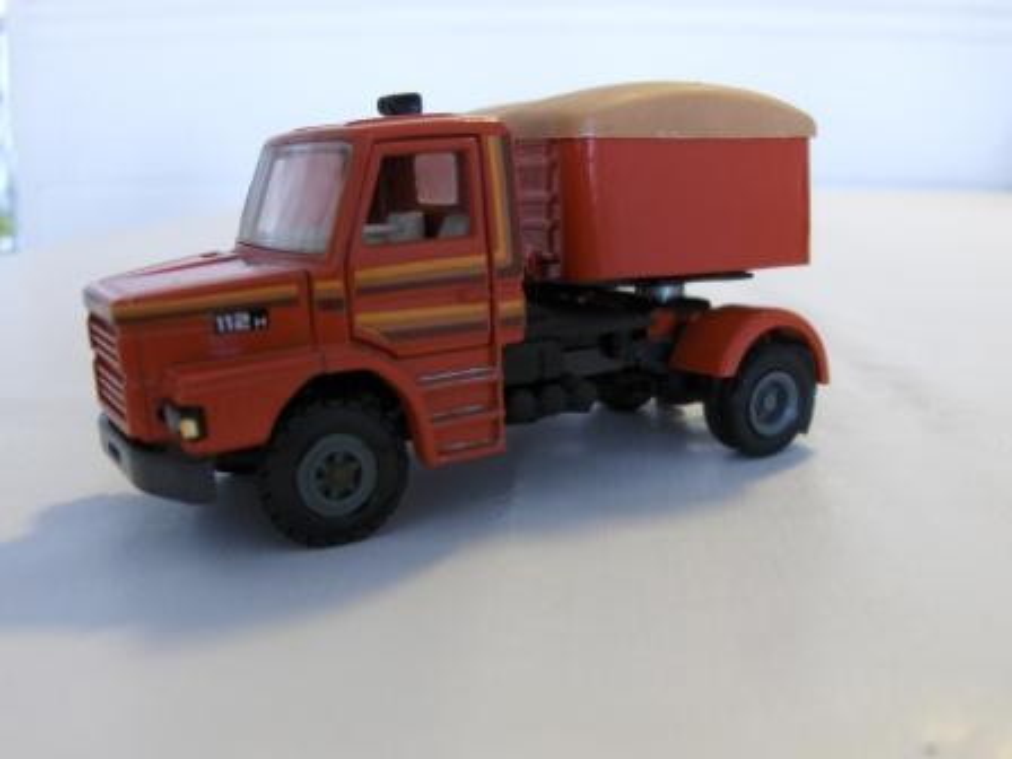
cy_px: 380
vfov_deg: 40.7
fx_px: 1023
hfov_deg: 52.6
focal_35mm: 35
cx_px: 506
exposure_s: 1/39.1
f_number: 2.8
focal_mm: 7.5
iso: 200
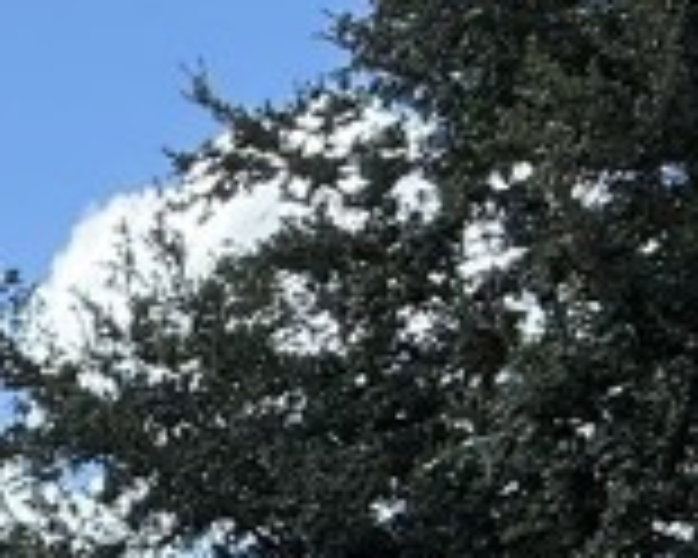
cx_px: -847
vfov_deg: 15.1
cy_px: 963
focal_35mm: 90
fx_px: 1859
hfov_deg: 15.2
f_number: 2.2
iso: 50
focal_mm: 2.22
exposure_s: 1/1961
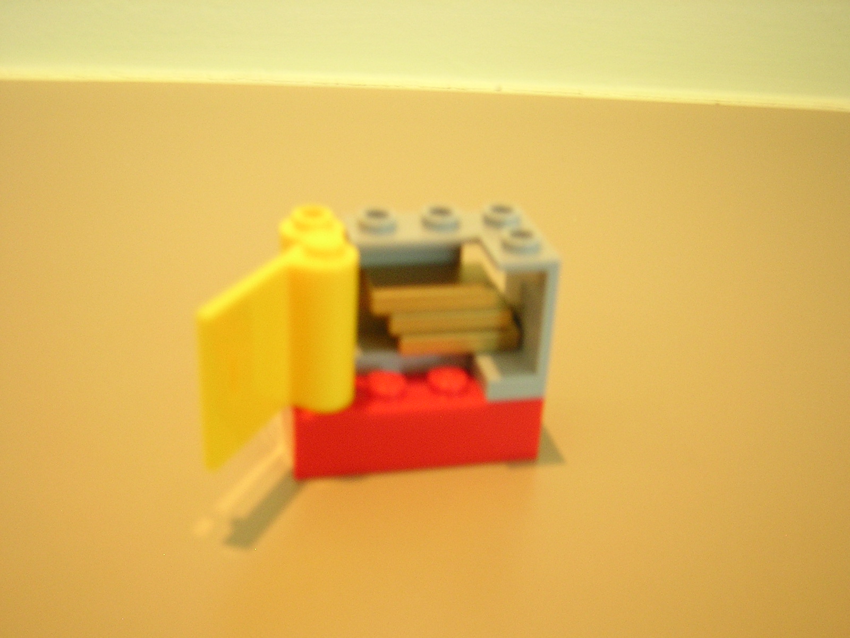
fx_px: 884
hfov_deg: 51.4
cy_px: 319
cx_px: 425
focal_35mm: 36
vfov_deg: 39.7
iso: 267
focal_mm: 4.7
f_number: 2.6
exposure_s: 1/3.4
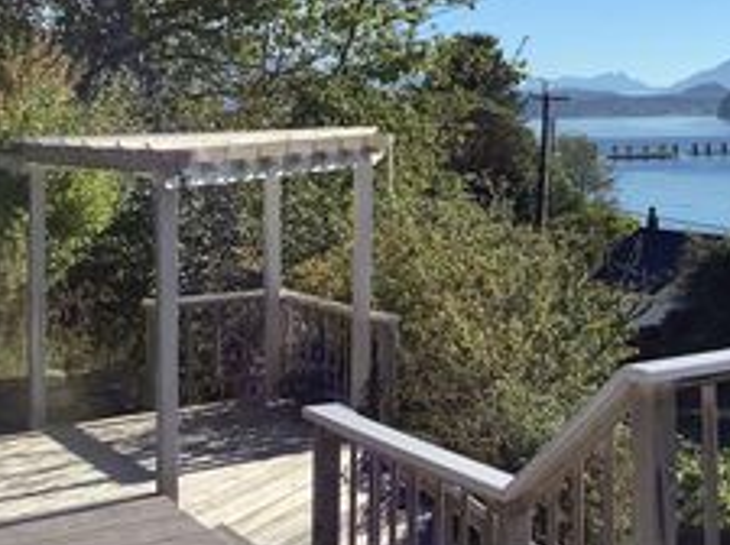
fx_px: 1453
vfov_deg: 20.9
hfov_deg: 26.7
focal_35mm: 69
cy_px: 73
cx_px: 724
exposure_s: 1/1812
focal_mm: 3.3
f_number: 2.4
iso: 25
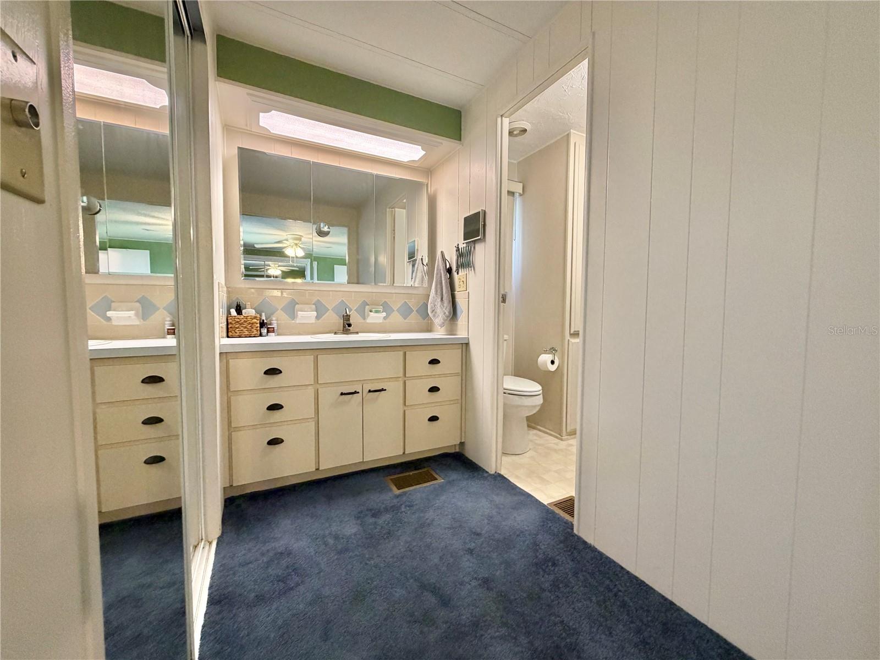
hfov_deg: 102.1
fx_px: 356
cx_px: 440
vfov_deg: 85.7
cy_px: 330
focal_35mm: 14
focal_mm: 2.22
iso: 250
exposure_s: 1/60
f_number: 2.2
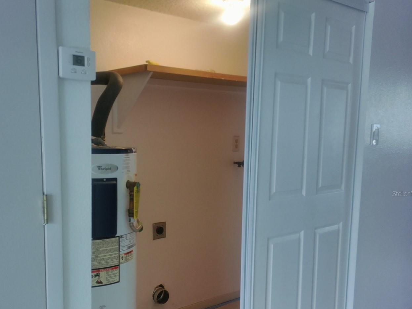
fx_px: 428
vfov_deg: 39.4
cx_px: 159
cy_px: 193
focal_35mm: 36
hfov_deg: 50.9
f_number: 2.65
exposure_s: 1/40
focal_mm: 3.69
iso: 99
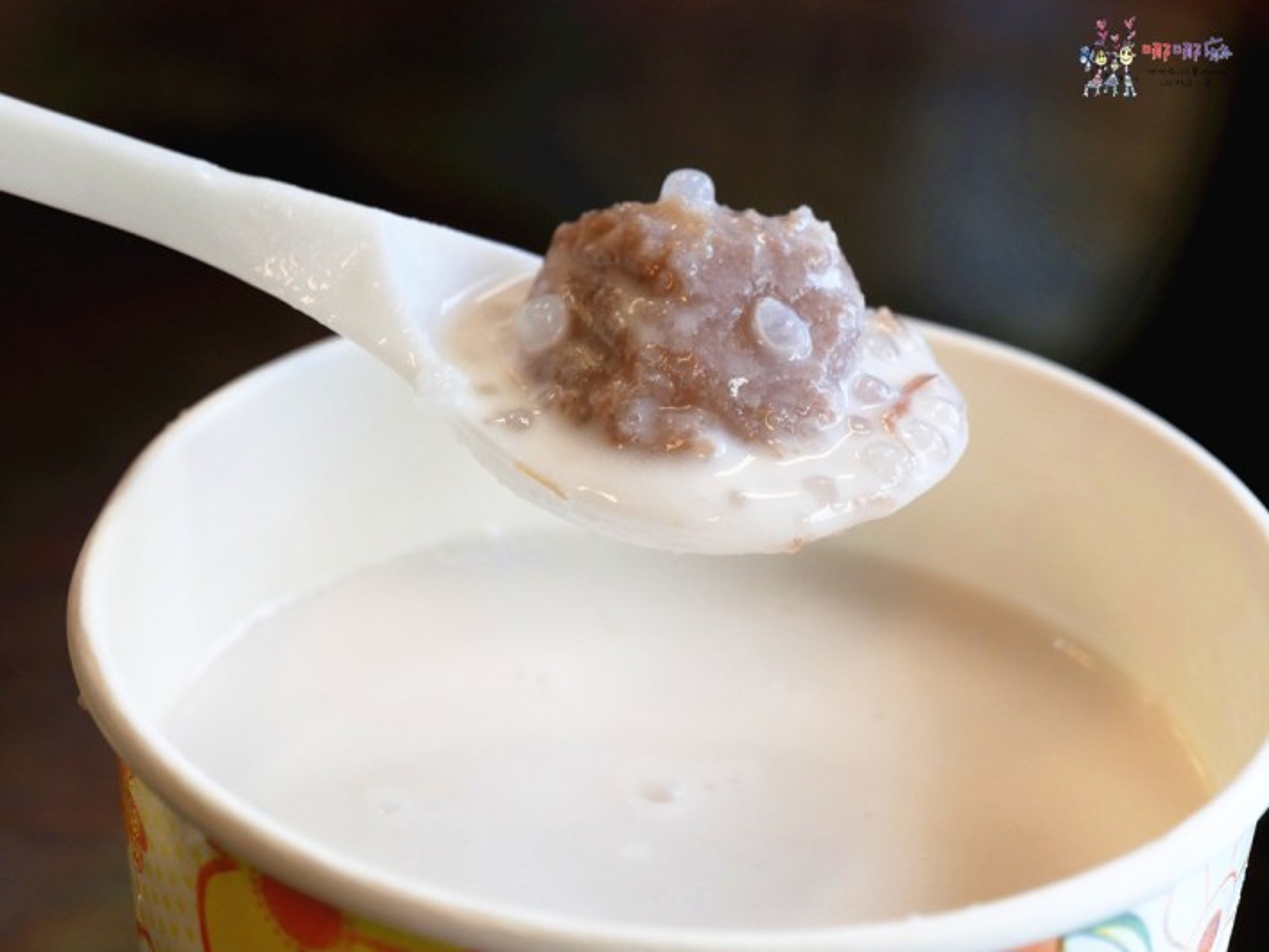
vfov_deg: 9.6
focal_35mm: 154
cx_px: 634
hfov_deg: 12.8
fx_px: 5646
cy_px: 476
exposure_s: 1/125
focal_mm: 77
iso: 1000
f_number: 5.6
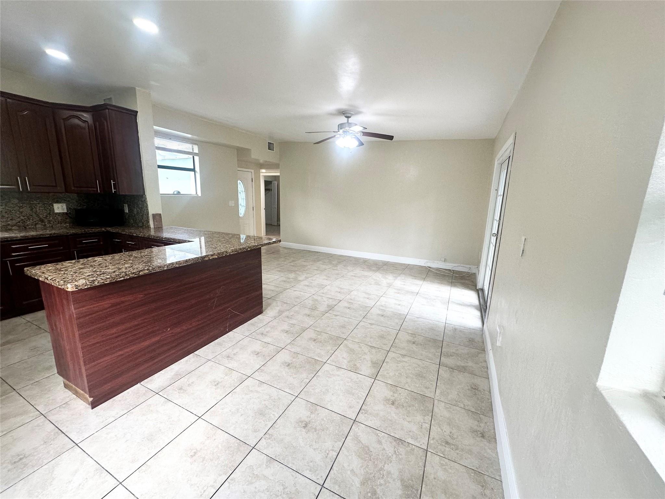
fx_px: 269
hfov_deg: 102.1
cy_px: 250
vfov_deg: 85.7
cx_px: 332
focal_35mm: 14
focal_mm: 2.22
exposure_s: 1/120
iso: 160
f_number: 2.2
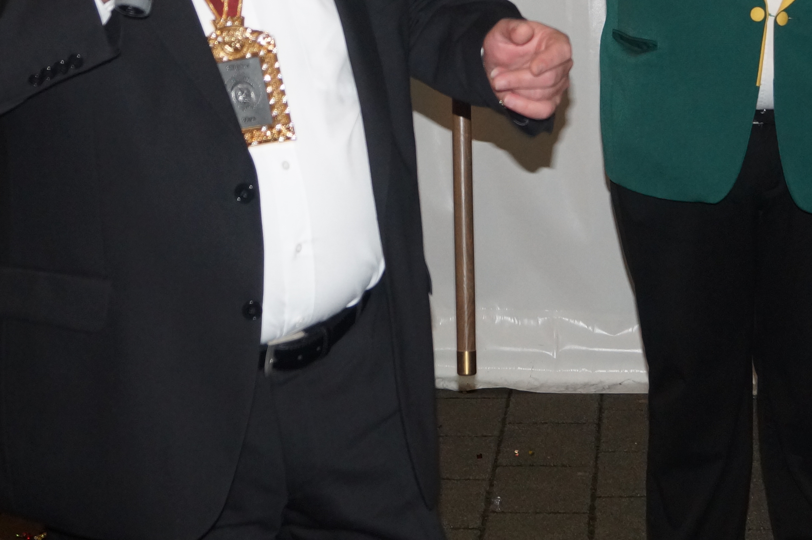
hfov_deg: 17.3
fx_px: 2663
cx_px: 498
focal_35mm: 118
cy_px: -62
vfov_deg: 11.4
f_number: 4.5
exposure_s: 1/60
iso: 800
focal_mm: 35
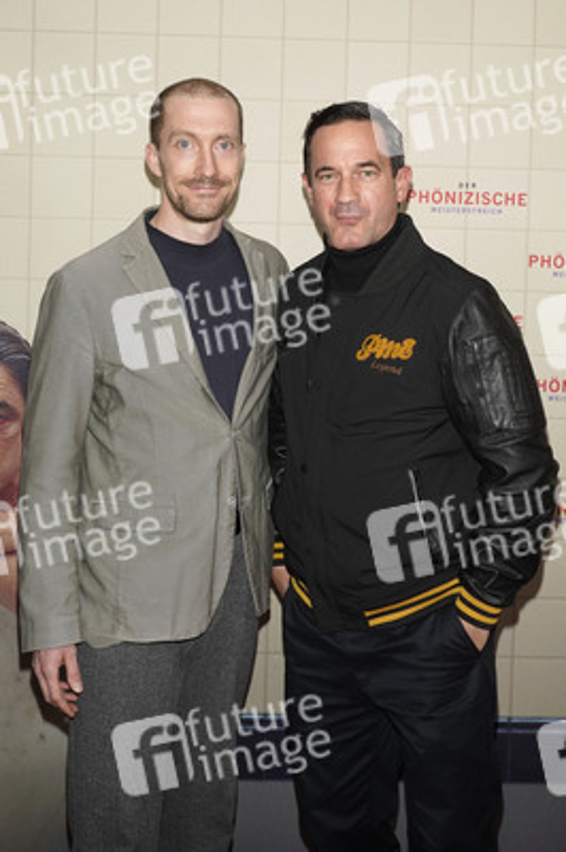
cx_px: 283
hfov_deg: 31.1
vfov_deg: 45.5
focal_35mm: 43
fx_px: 1016
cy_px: 426
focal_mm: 43
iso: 320
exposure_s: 1/160
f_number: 5.6
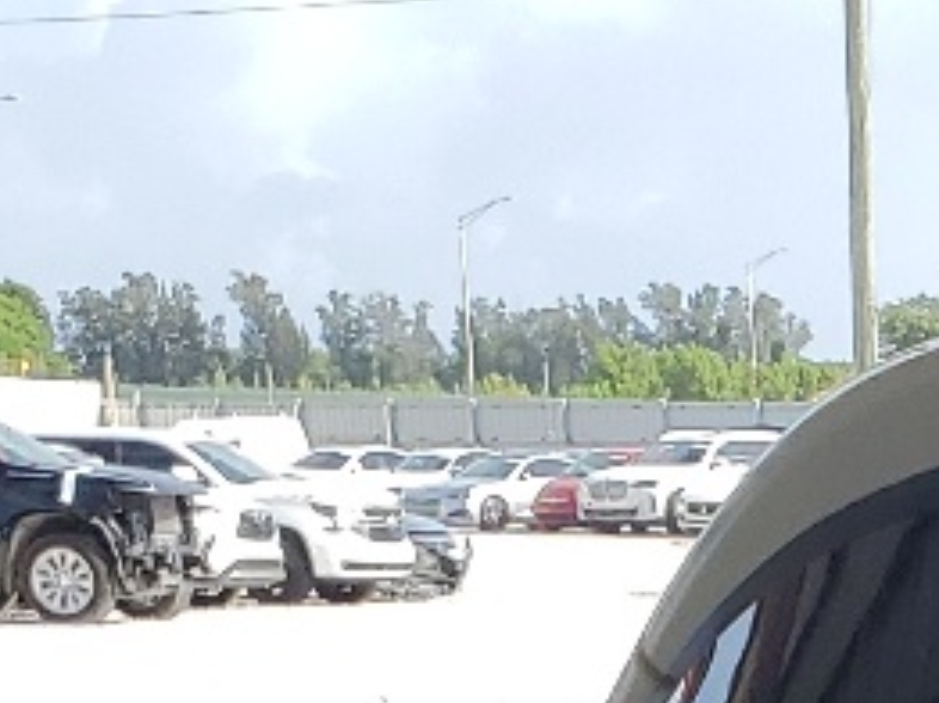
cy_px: 1955
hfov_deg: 11.1
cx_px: 1996
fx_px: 4309
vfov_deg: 8.2
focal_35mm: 159
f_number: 1.5
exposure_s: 1/1429
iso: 50
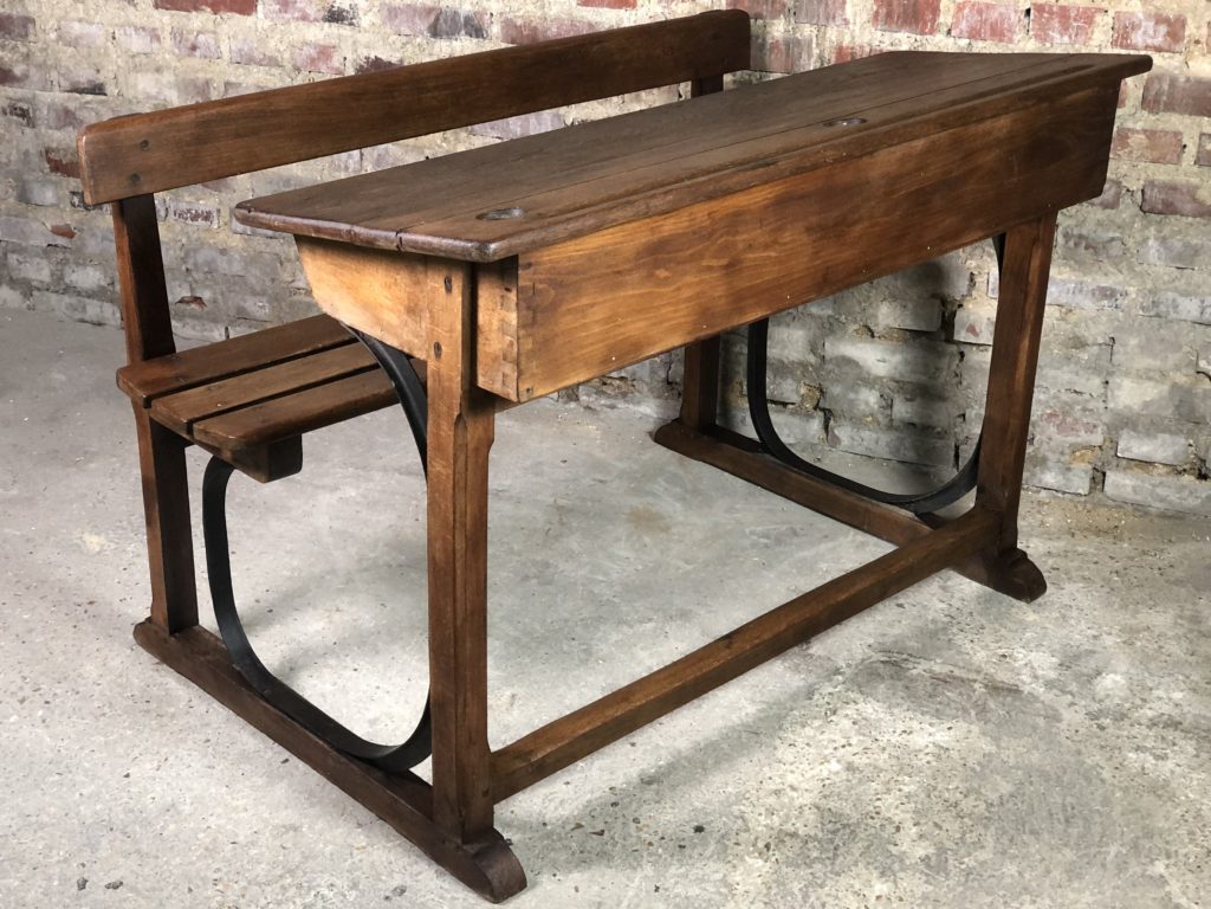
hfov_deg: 36.8
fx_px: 1819
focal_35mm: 52
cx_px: 606
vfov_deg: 28.0
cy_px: 454
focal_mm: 6
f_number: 2.4
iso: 160
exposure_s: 1/20
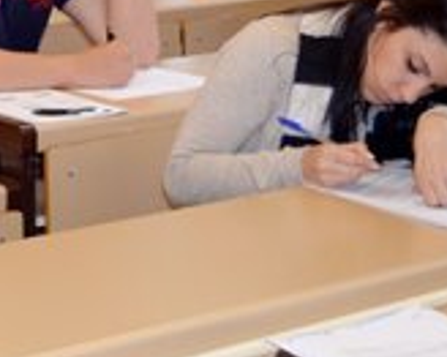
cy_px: 45
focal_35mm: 130
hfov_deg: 13.8
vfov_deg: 11.8
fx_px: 1719
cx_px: -240
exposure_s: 1/125
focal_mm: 22
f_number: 3.5
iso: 280
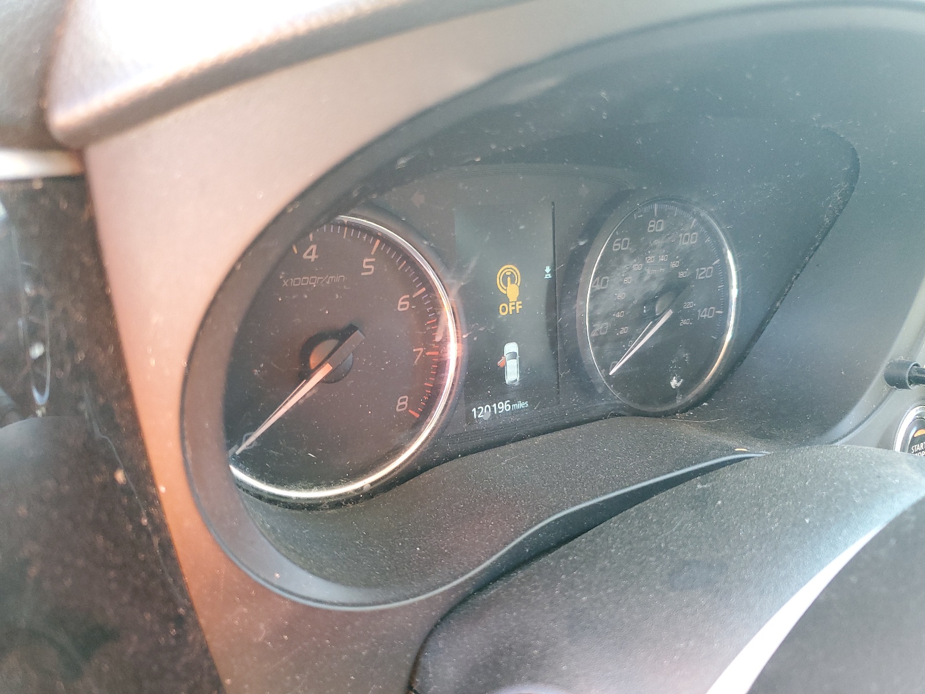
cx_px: 462
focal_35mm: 26
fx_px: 695
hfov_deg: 67.3
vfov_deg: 53.1
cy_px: 347
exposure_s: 1/60.2
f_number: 1.5
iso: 166
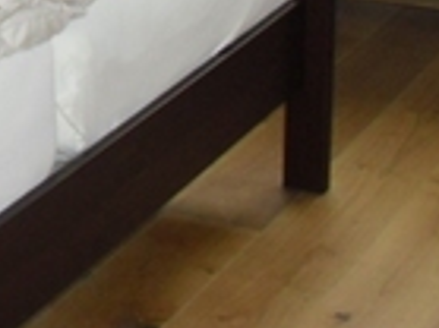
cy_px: -337
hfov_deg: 12.3
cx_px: -245
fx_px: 1926
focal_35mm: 152
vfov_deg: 9.1
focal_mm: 6.3
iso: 200
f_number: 3.1
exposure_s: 1/100
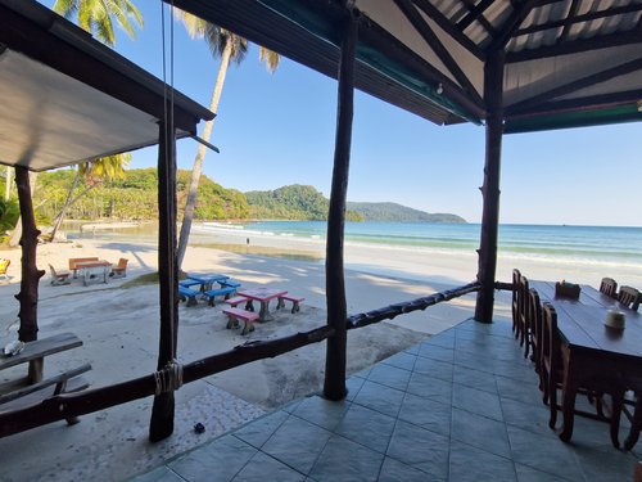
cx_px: 321
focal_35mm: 13
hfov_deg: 106.2
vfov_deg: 89.9
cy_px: 241
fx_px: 241
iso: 50
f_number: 2.2
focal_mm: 2.2
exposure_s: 1/1032
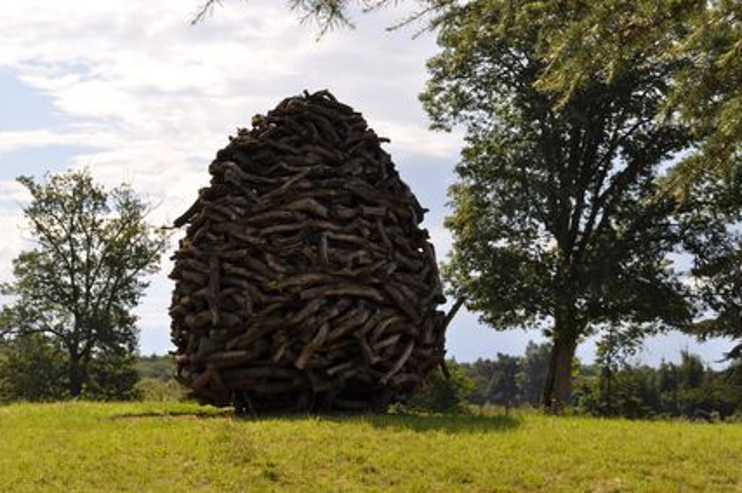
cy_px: 286
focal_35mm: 97
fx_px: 1989
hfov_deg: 21.1
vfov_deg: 14.1
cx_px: 325
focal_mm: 55
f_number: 14
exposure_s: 1/200
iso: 200
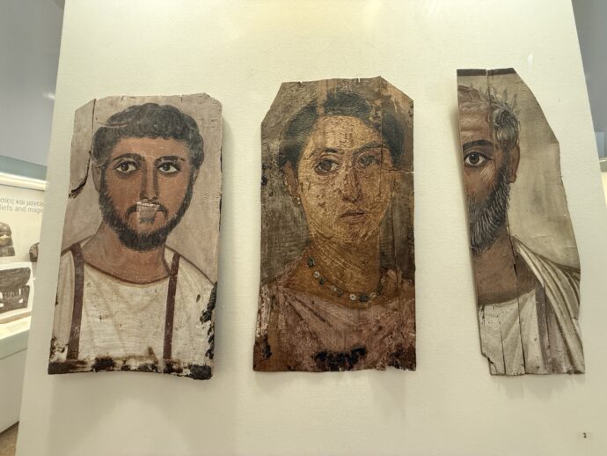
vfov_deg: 85.7
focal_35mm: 14
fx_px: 246
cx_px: 304
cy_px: 228
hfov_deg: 102.0
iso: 500
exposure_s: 1/50
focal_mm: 2.22
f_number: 2.2
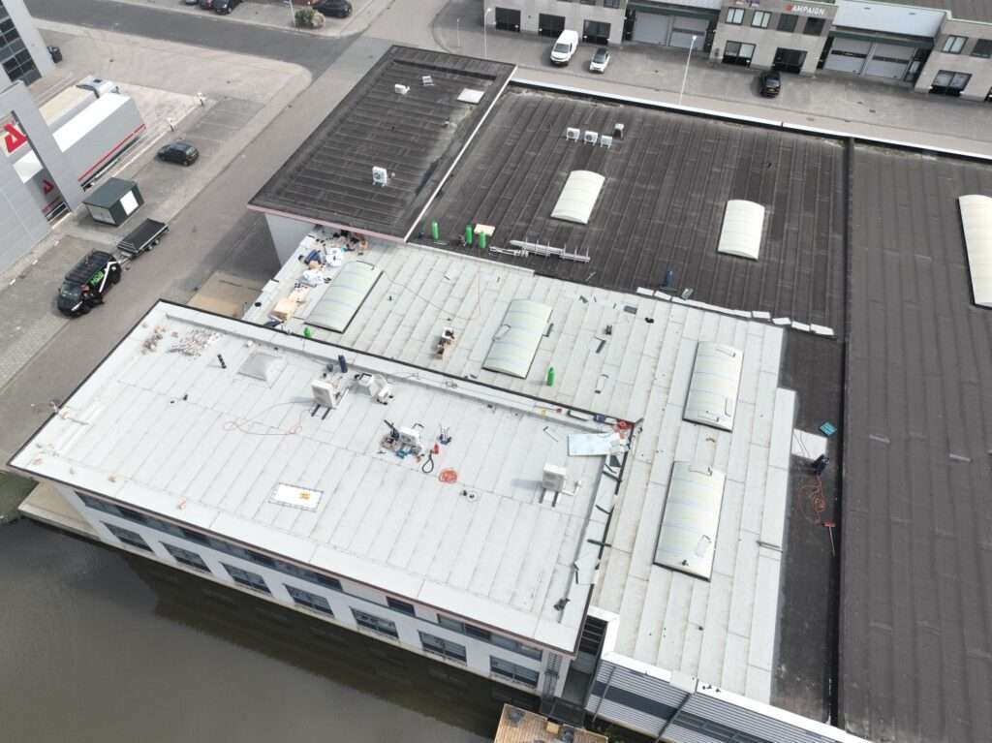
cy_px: 372
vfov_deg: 56.8
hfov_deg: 71.6
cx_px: 496
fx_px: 687
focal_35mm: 24
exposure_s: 1/1250
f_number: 2.8
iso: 140
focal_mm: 12.29
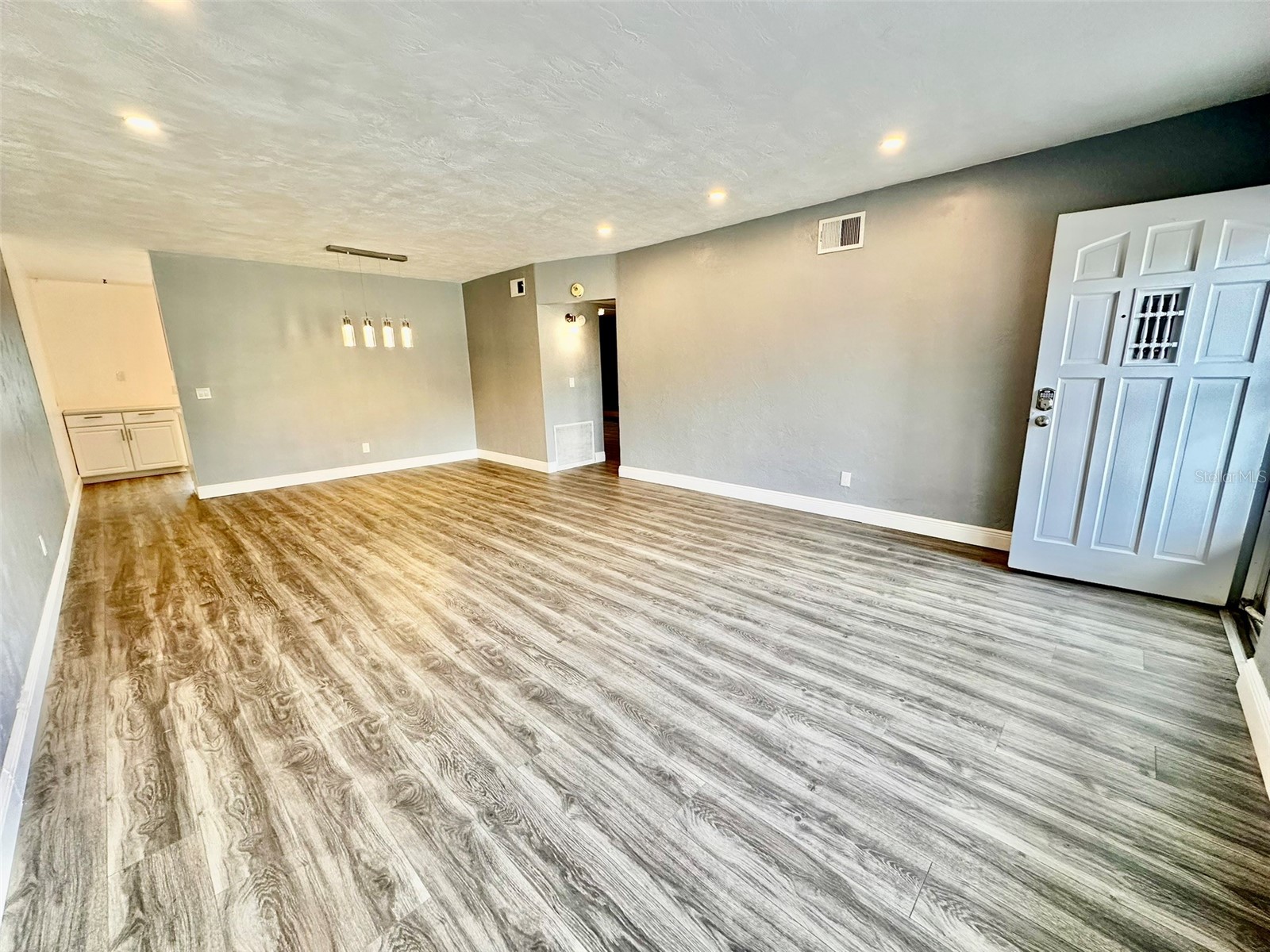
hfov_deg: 102.1
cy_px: 476
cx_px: 635
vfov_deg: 85.7
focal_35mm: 14
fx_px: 514
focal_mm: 2.22
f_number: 2.2
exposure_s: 1/120
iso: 200
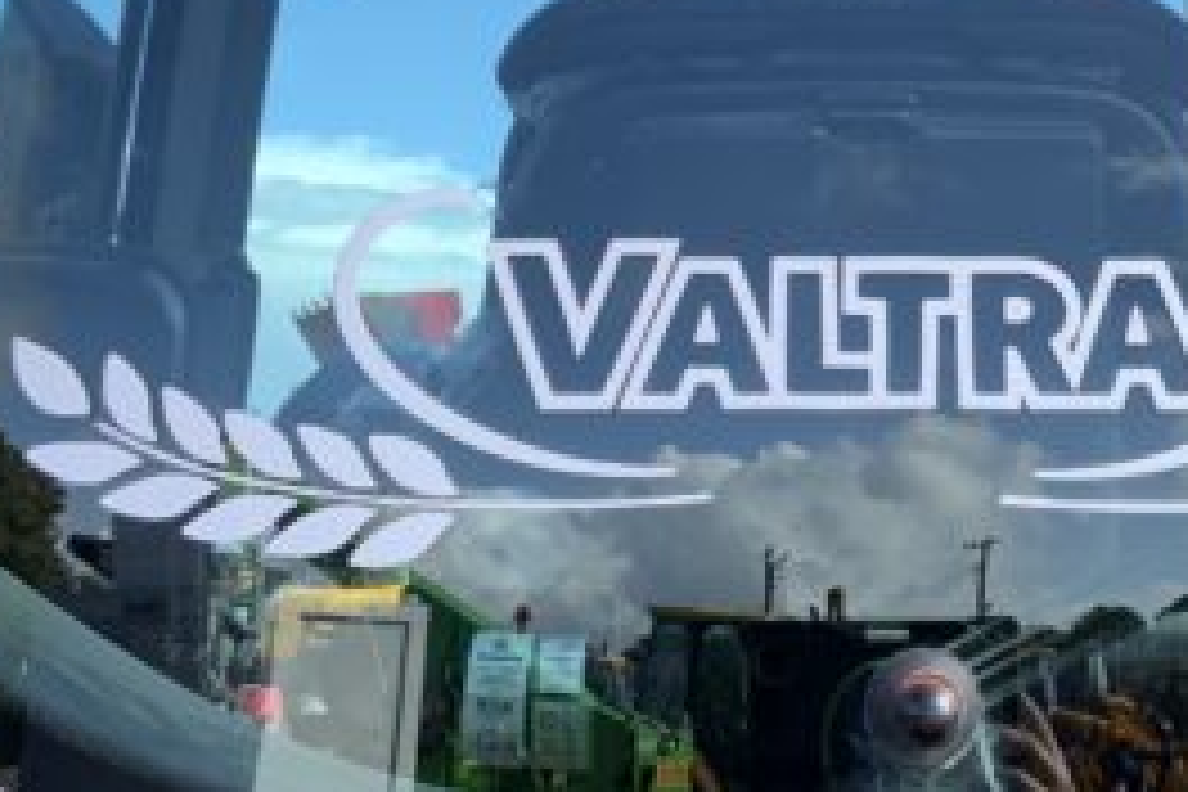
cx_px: 945
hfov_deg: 27.2
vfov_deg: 18.4
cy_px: 81
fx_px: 2409
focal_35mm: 73
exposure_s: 1/599
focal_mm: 3
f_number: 1.8
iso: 16
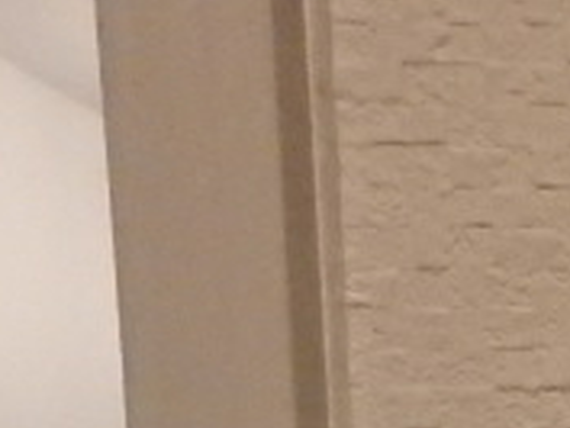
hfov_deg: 20.1
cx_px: 969
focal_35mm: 76
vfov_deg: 16.3
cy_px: 769
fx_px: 1252
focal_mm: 3.7
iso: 3200
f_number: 3.5
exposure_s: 1/320
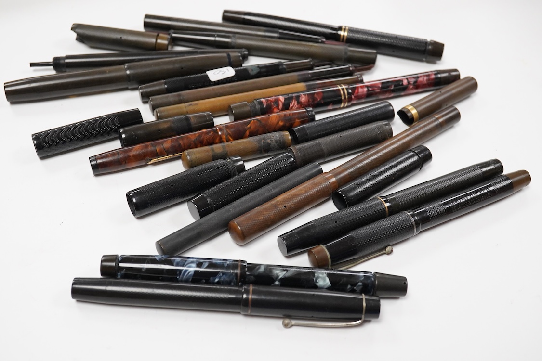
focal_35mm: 45
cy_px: 180
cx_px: 271
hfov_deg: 43.6
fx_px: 677
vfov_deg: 29.9
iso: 2500
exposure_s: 1/160
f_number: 10
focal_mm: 30
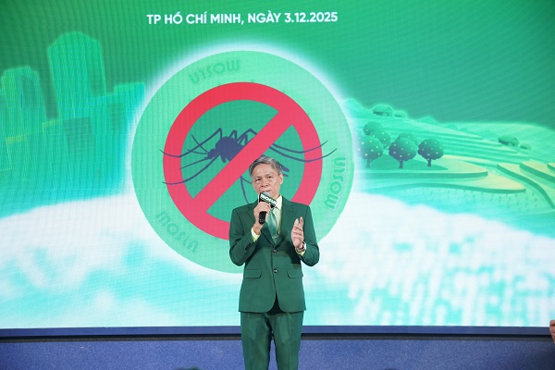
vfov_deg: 19.5
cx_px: 278
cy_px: 185
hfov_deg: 28.8
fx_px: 1079
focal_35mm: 70
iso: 400
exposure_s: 1/160
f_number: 4
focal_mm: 70
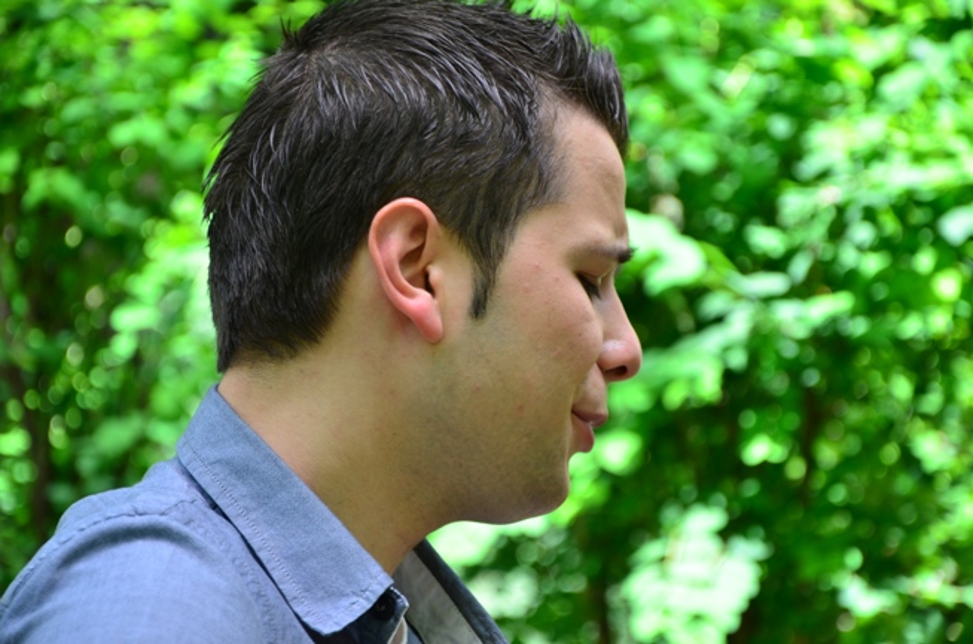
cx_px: 486
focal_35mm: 138
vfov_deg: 9.9
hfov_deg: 14.9
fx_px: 3722
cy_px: 322
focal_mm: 92
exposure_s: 1/30
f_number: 5.6
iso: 100
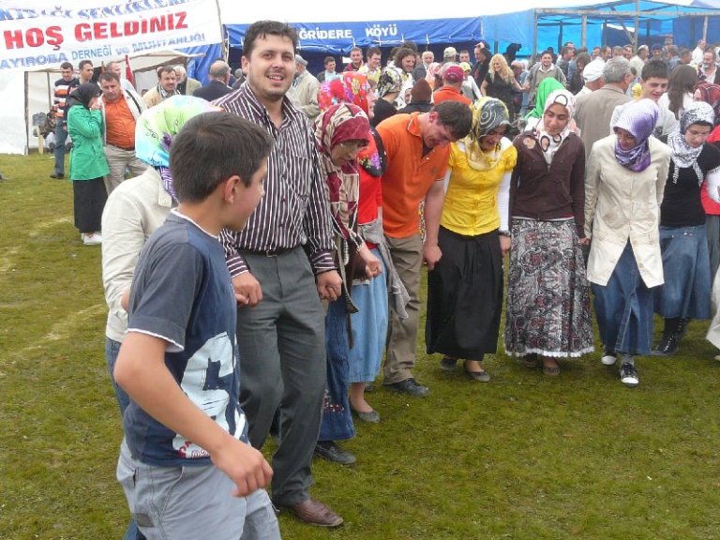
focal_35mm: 45
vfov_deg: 32.2
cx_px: 360
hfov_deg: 42.1
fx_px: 936
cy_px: 270
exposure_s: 1/200
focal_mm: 4.6
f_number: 4
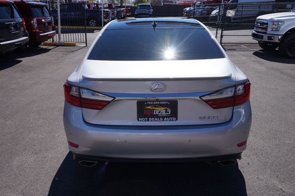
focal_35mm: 30
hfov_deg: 62.0
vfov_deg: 43.6
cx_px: 148
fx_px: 246
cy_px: 98
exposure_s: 1/250
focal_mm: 20
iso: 100
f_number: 9
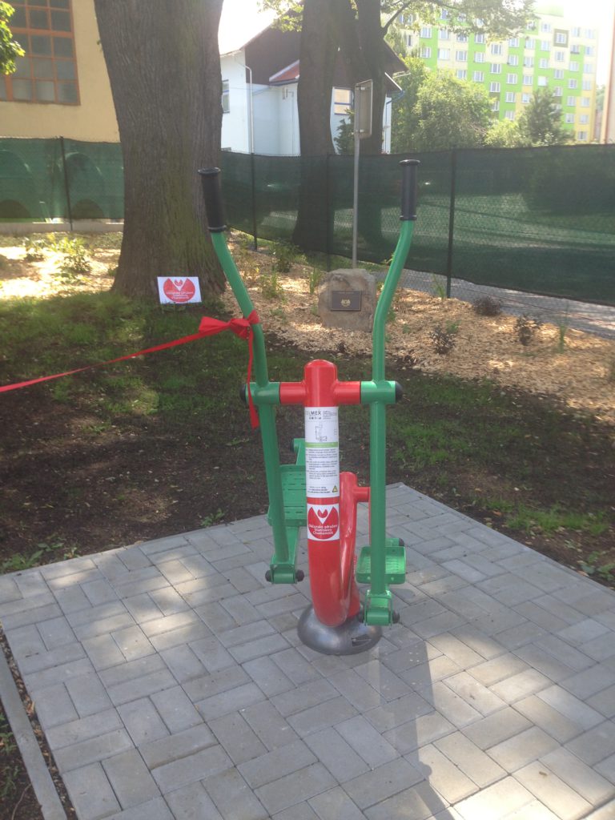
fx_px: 782
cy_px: 410
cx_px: 308
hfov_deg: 42.9
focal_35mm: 33
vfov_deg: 55.4
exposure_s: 1/240
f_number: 2.4
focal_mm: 4.13
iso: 50
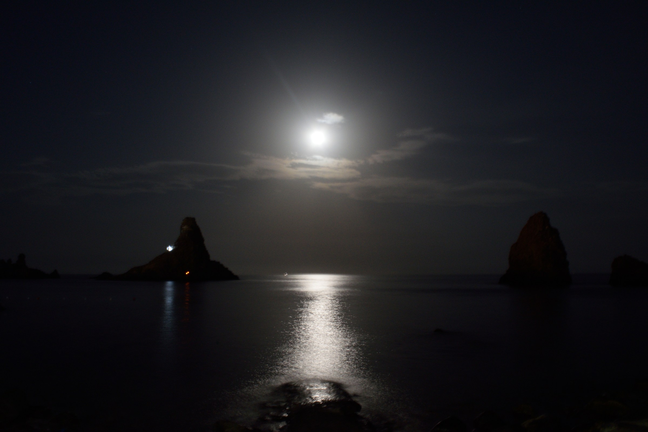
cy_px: 216
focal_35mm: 27
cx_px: 324
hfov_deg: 67.4
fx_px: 486
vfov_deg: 47.9
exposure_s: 8
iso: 800
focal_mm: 18
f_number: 11
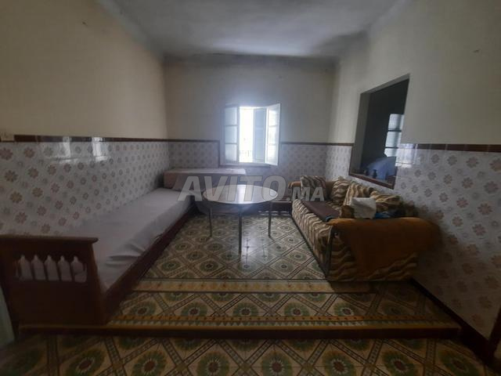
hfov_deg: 106.2
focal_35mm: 13
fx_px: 188
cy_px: 188
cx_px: 250
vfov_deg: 89.9
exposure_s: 1/33
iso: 200
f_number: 2.2
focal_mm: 1.74
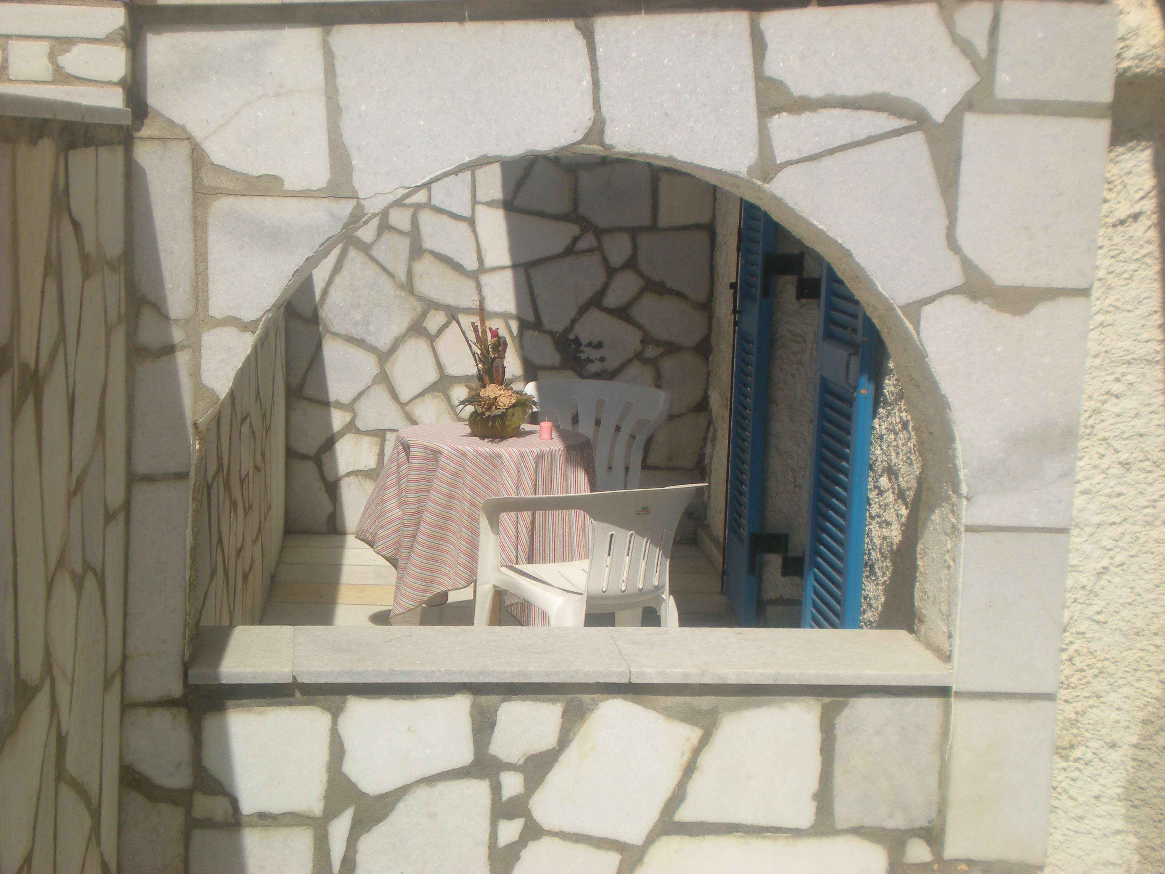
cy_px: 437
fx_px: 1885
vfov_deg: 26.1
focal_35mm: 56
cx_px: 582
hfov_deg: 34.3
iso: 64
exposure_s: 1/706
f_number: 5.6
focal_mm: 9.3
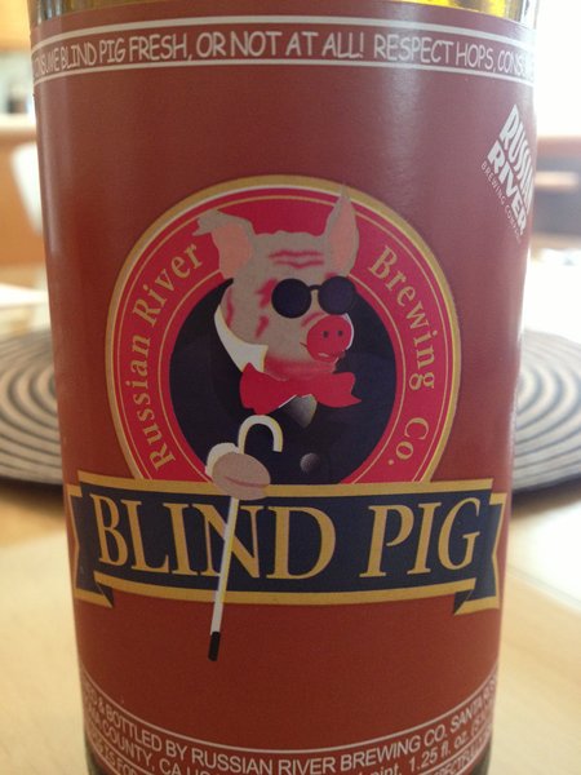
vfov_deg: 52.6
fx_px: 783
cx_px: 290
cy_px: 388
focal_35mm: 35
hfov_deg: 40.7
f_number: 2.4
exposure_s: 1/20
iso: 200
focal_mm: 4.28
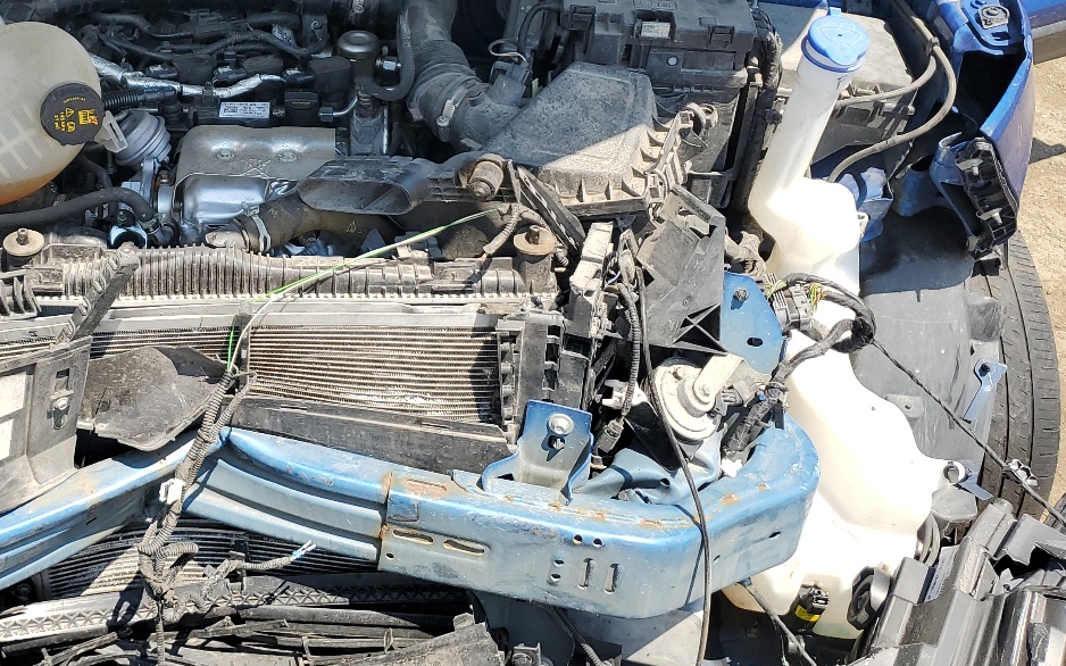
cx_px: 274
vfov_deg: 27.0
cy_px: 159
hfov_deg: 41.5
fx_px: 1365
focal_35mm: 47
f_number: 1.5
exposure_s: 1/1250
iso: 50
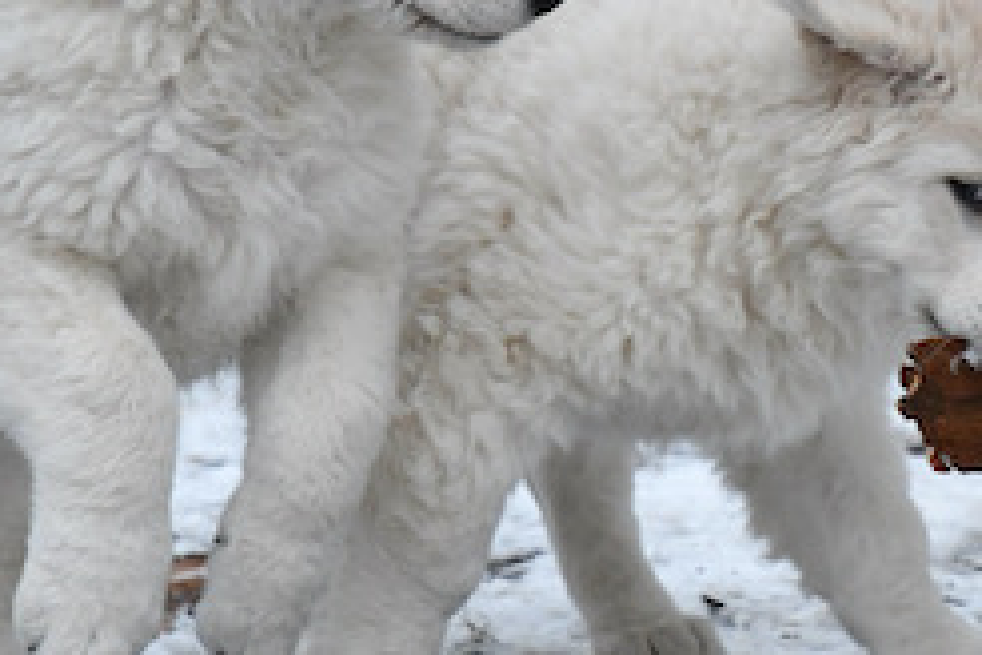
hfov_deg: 7.0
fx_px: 7992
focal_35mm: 293
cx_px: 423
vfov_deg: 4.7
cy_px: 128
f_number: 4
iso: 1400
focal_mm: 80
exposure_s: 1/500
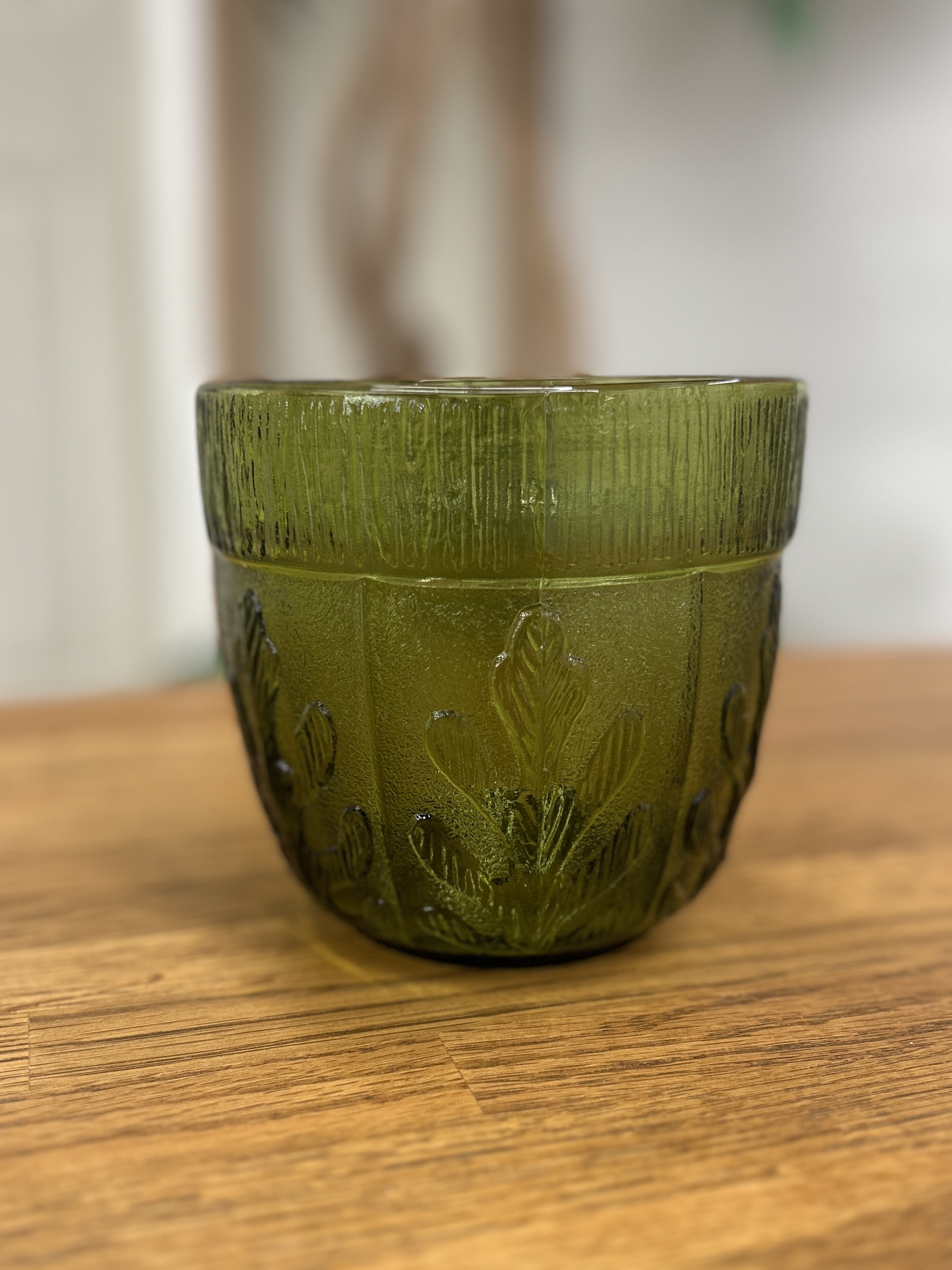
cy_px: 635
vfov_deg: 67.3
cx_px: 476
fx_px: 953
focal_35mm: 26
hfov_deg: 53.1
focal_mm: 5.7
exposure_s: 1/60
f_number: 1.5
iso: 64
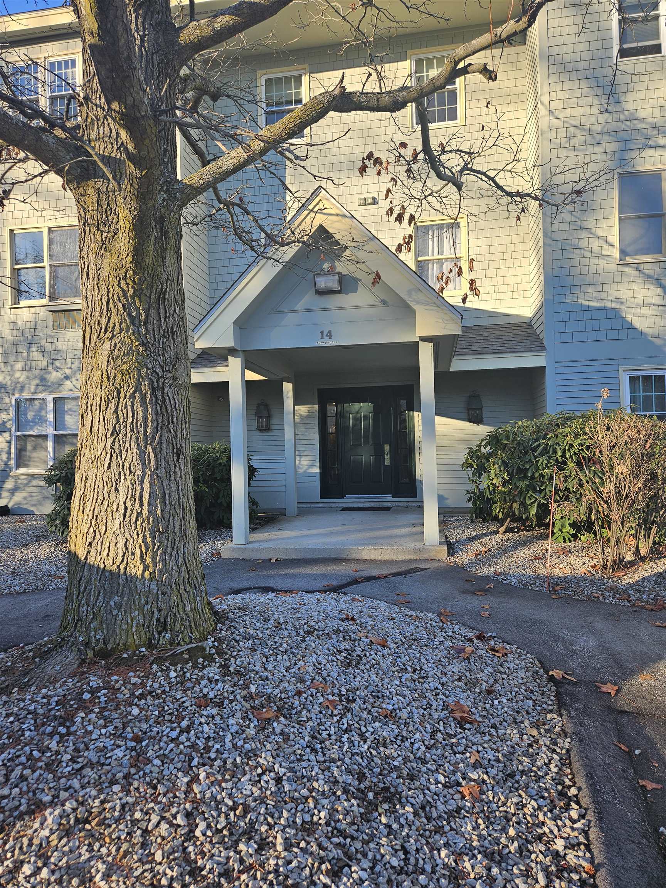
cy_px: 444
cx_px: 333
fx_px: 590
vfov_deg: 73.9
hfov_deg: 58.9
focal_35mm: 23
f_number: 1.8
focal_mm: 5.4
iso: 25
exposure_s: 1/332
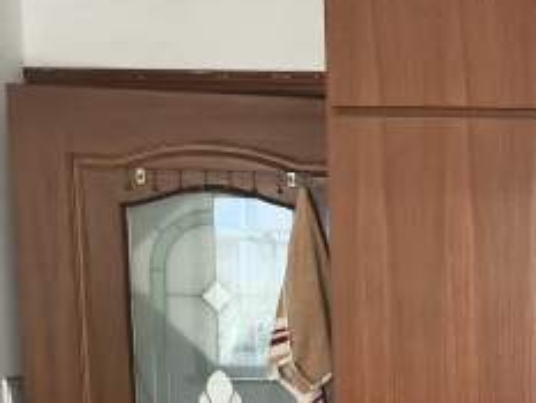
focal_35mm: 79
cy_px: 456
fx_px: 1224
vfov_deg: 17.9
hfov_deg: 21.9
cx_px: 718
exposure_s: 1/100
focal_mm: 8.67
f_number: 1.75
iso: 595
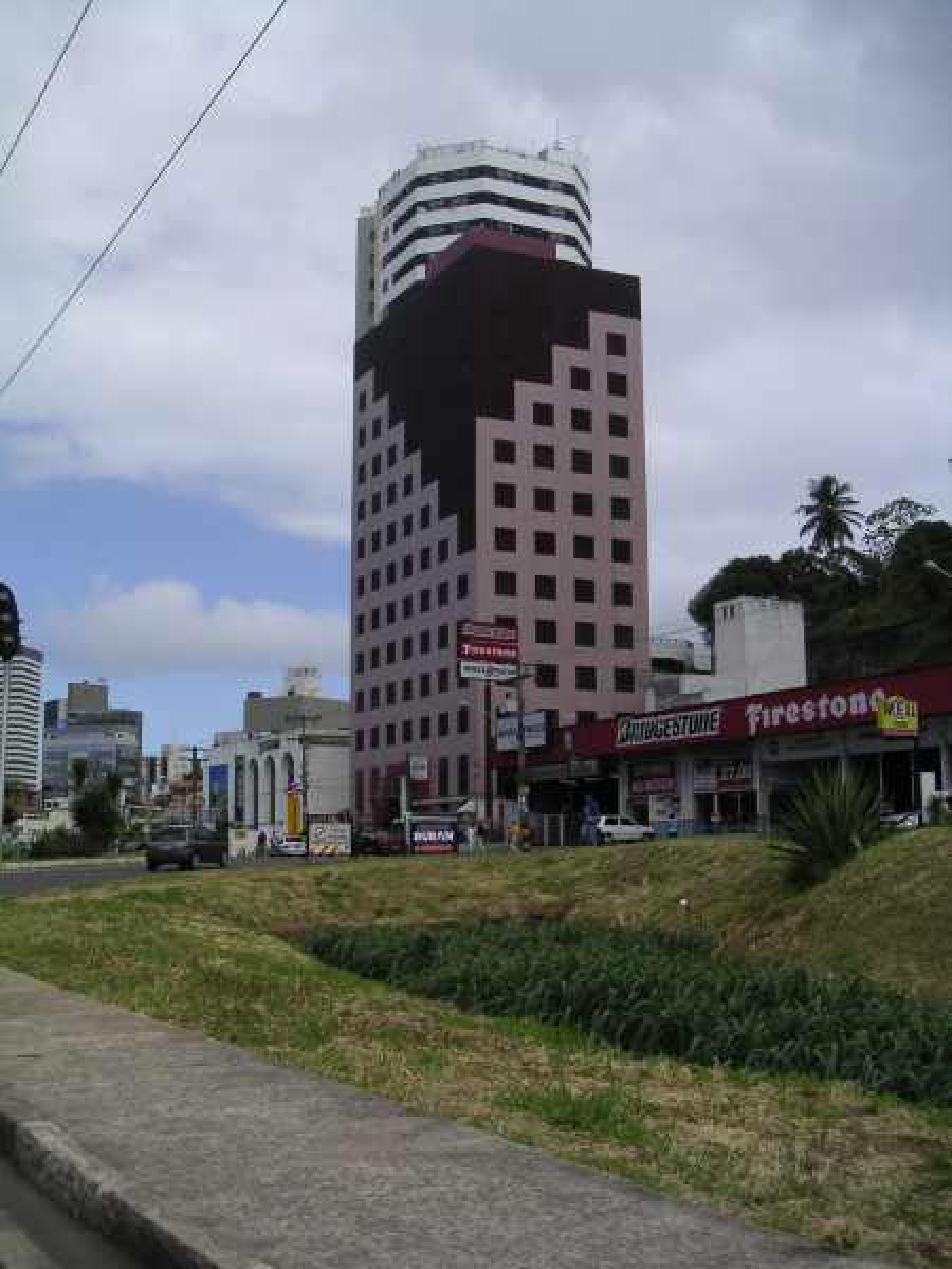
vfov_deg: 49.0
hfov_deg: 37.7
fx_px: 1393
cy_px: 634
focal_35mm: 38
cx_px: 476
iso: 50
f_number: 6.7
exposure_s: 1/180
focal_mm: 6
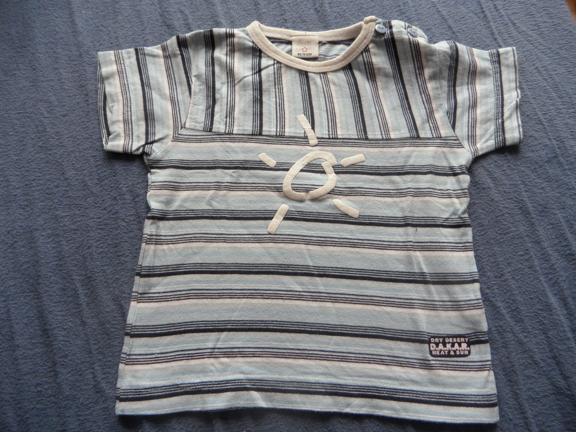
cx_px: 288
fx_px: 399
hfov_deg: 71.6
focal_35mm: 24
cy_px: 216
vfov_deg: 56.8
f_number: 2.9
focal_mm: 4.1
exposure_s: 1/125
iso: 80
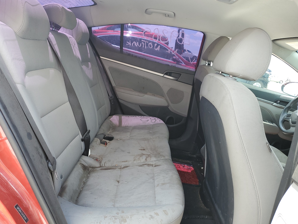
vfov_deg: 53.1
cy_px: 112
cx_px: 149
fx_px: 224
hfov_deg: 67.3
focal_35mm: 26
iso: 50
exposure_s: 1/192
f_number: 1.5
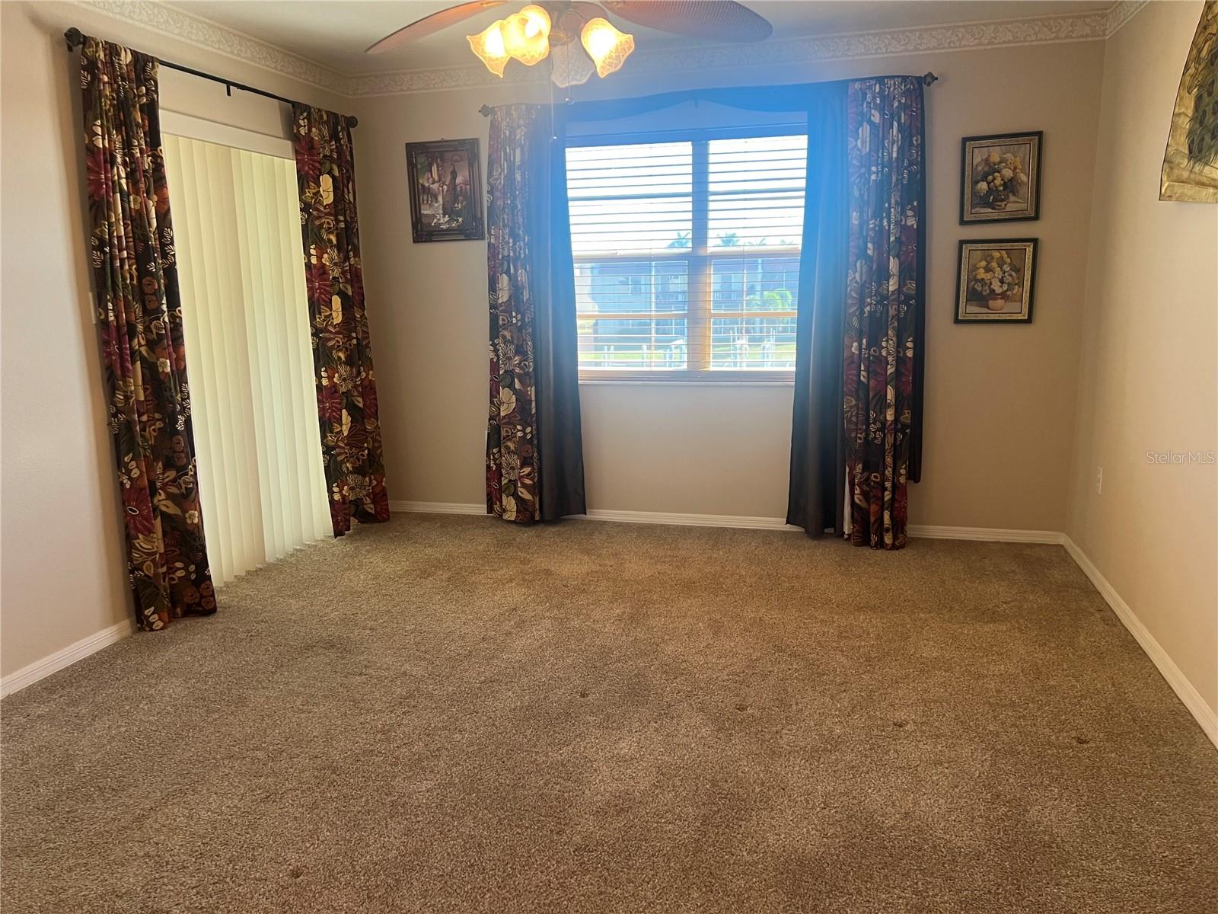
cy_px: 457
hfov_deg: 67.3
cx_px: 609
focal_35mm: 26
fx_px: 915
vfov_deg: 53.1
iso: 100
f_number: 1.5
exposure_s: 1/60
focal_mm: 5.7
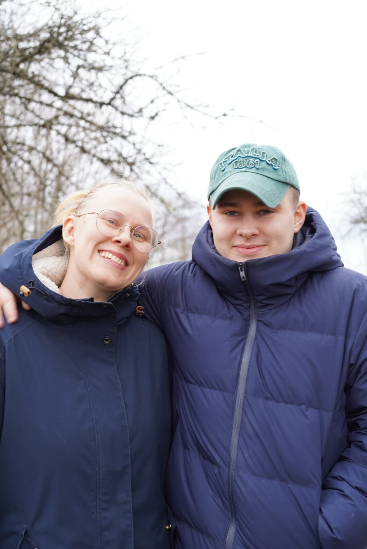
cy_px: 274
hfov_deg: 23.8
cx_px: 184
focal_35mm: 57
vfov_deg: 35.0
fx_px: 870
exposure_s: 1/60
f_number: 5.6
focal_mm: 57
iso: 200
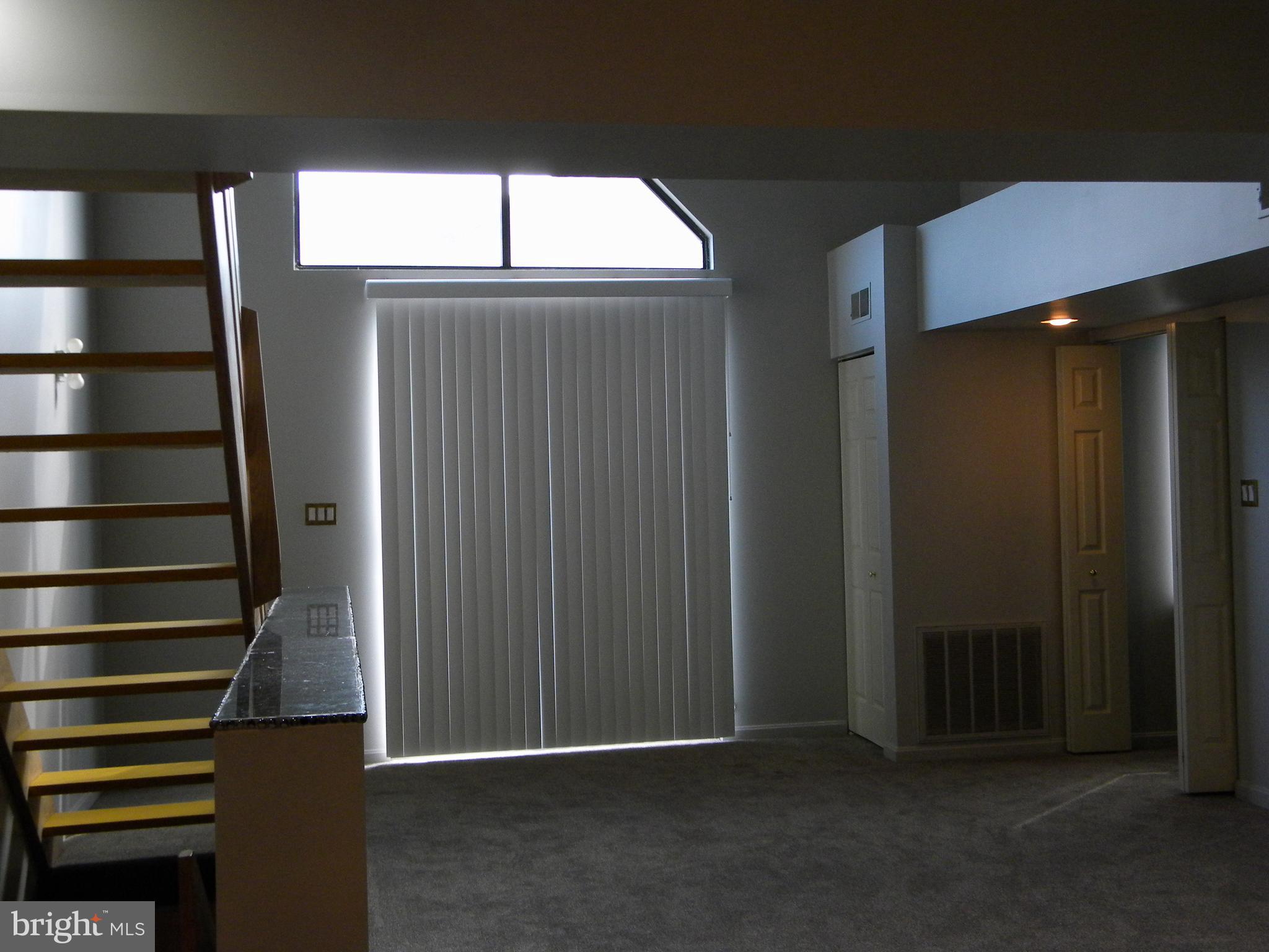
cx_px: 634
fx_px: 1503
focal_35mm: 41
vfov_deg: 35.1
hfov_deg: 45.8
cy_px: 476
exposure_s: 1/72.4
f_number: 3.8
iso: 253
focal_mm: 7.3
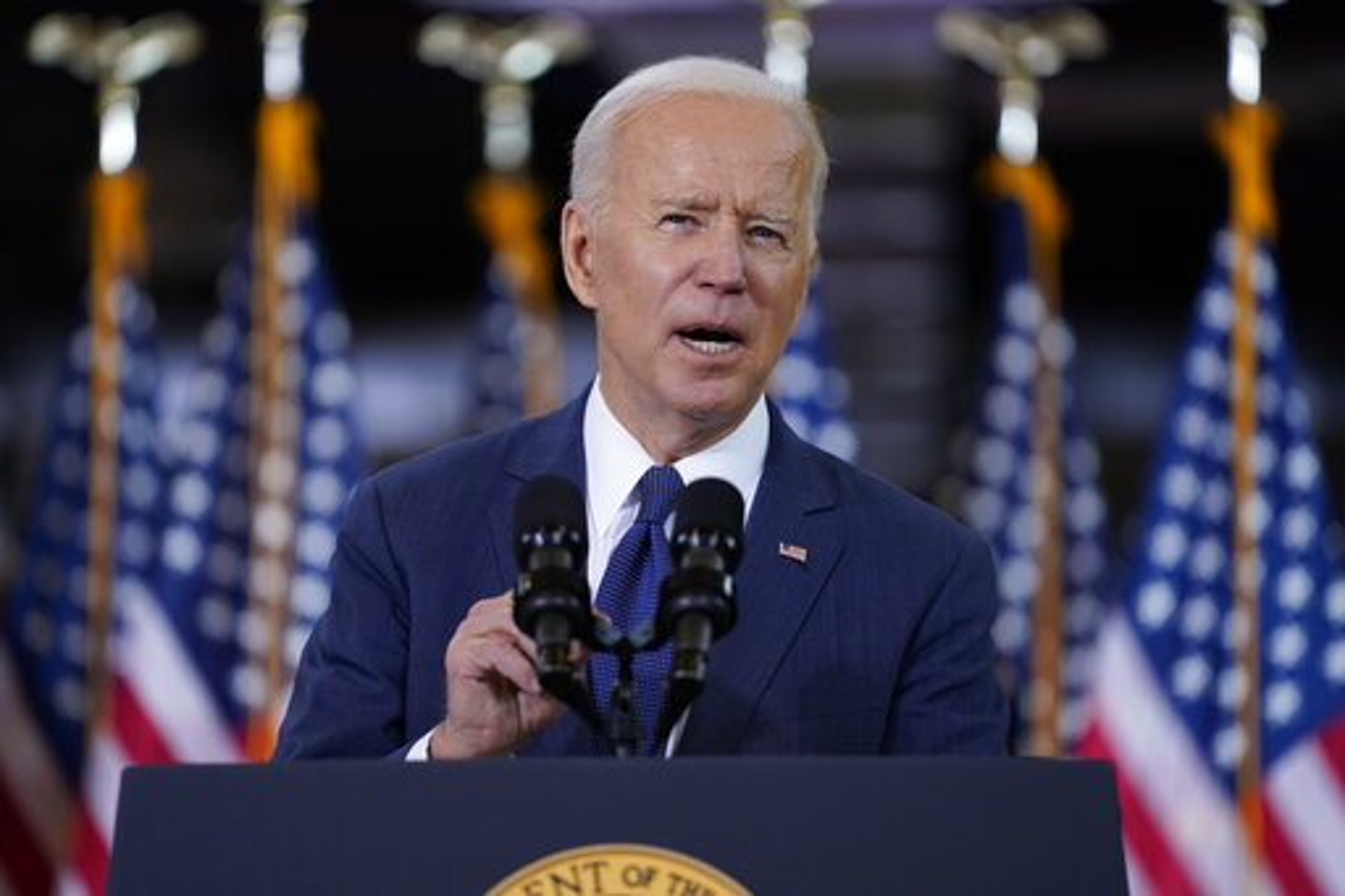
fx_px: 7469
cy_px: 448
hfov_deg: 10.3
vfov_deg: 6.9
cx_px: 672
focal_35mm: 200
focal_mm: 200
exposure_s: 1/640
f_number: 2.8
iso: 2000
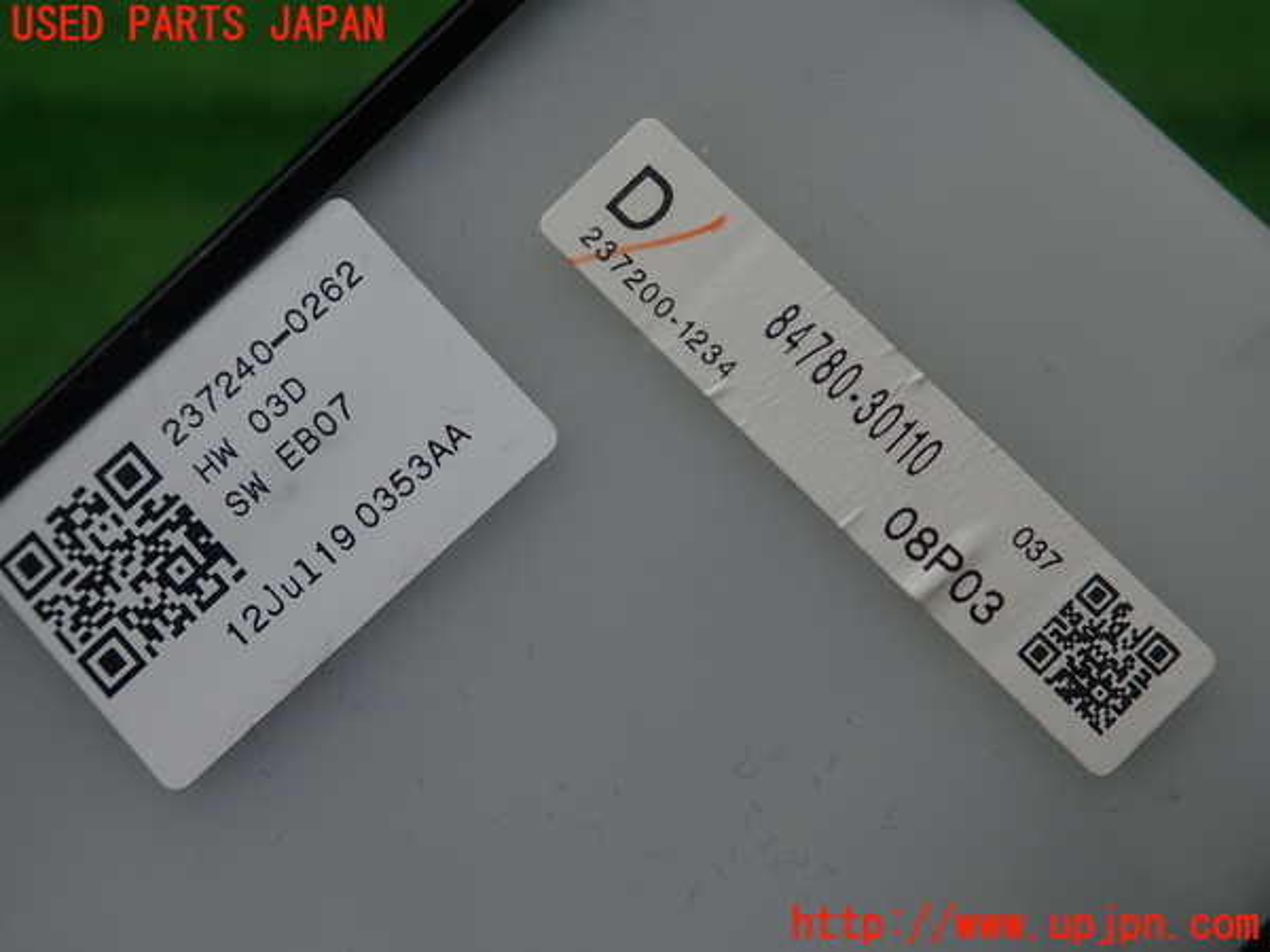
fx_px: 1101
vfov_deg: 46.8
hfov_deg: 60.0
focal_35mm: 30
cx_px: 635
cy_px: 476
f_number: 2.3
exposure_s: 1/125
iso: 100
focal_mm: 5.5
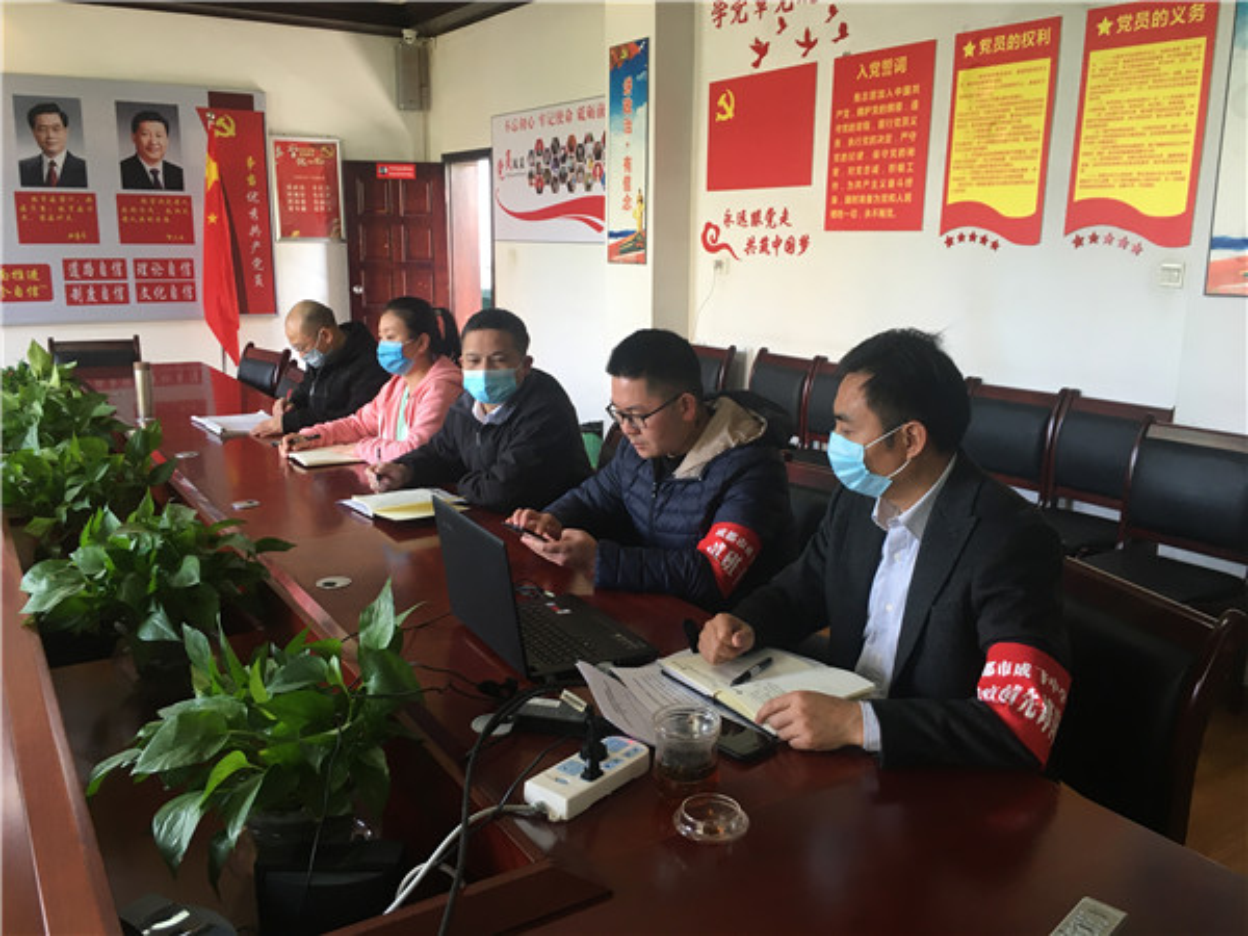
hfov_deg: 61.7
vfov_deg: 48.2
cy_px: 468
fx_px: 1046
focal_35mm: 29
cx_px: 624
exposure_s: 1/33
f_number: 2.2
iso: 80
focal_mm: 4.15
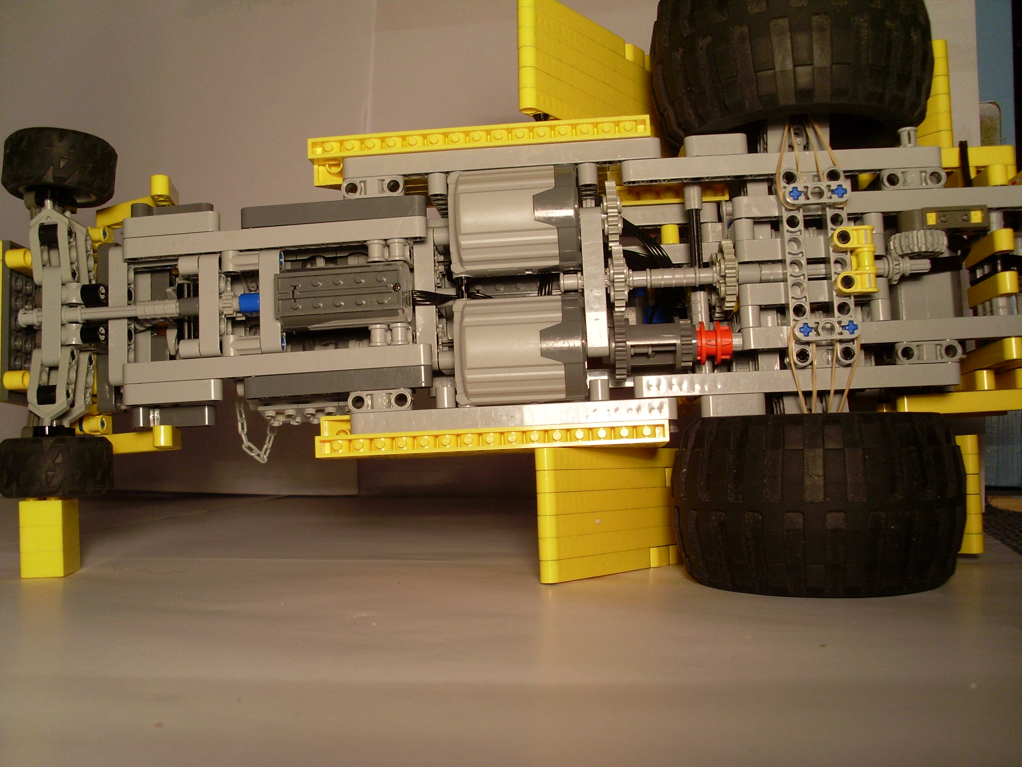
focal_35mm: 38
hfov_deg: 49.0
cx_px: 511
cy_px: 384
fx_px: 1122
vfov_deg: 37.7
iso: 80
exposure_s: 1/250
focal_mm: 6.3
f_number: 3
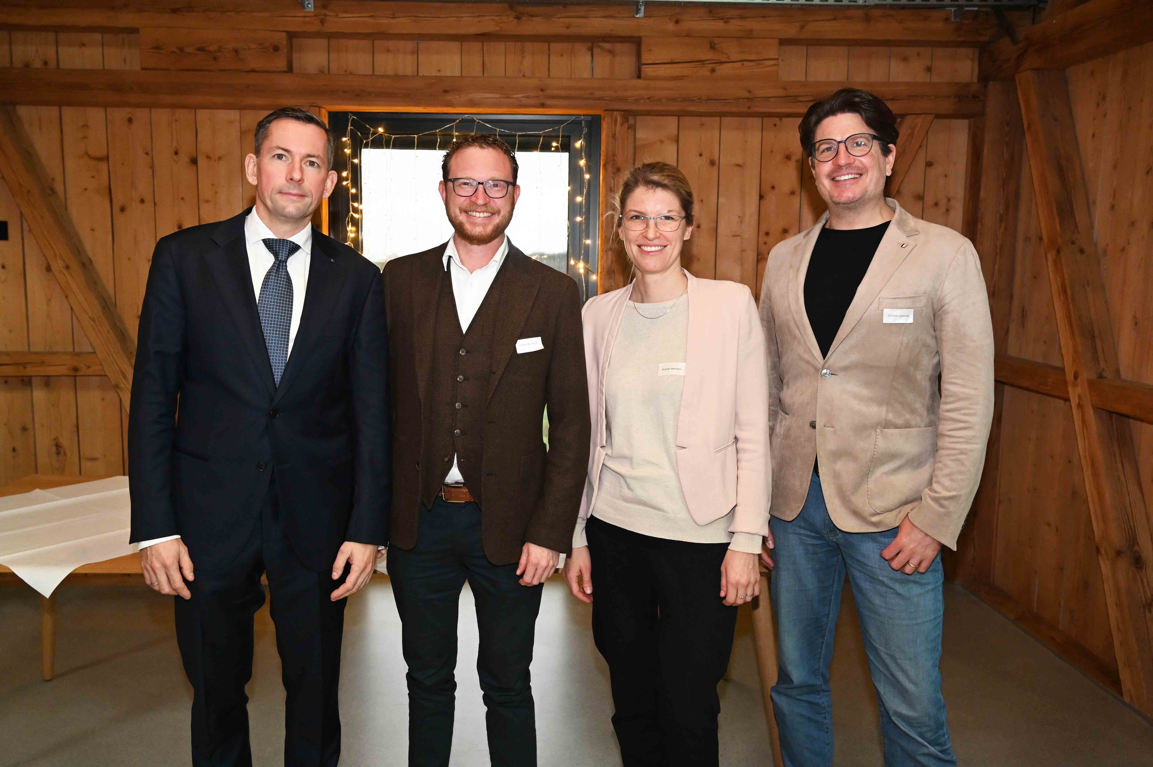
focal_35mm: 30
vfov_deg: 42.9
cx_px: 576
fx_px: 976
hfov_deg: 61.1
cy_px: 384
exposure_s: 1/100
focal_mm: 30.5
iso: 4000
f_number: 5
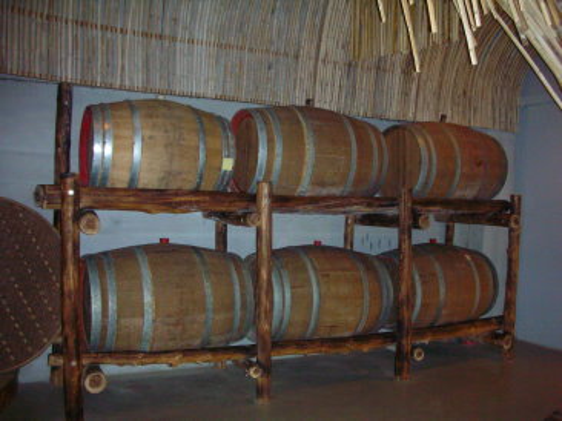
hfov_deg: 52.7
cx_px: 281
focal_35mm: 35
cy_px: 210
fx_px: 568
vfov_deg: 40.7
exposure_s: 1/60.1
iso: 200
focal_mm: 5.8
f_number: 3
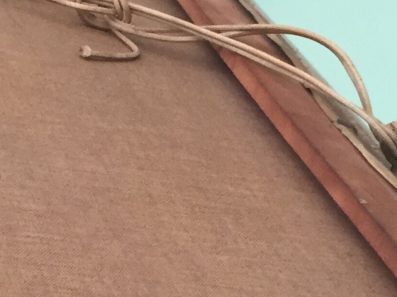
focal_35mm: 115
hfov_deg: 17.0
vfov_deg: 12.7
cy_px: 305
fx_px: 1319
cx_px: 75
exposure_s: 1/33
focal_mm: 4.15
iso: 125
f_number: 2.2
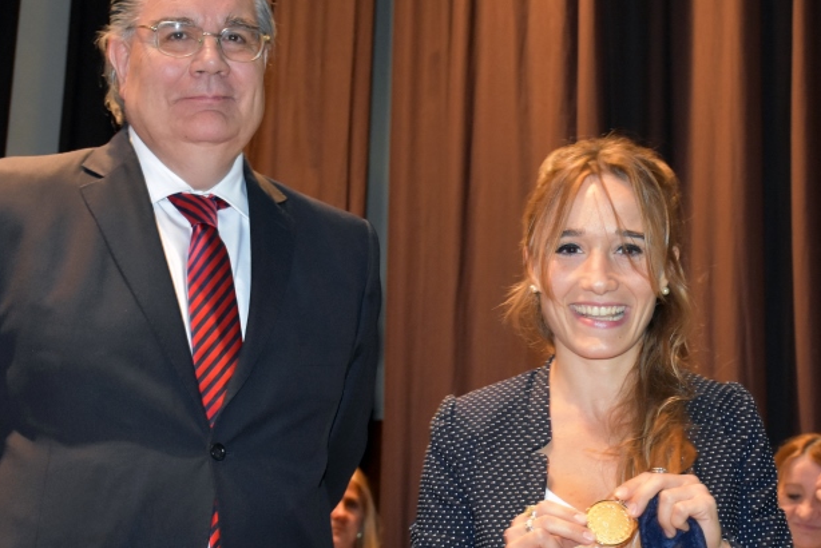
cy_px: 341
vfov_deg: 16.1
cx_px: 405
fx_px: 1939
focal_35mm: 85
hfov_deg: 23.9
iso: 2200
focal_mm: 34
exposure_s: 1/60
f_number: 4.2
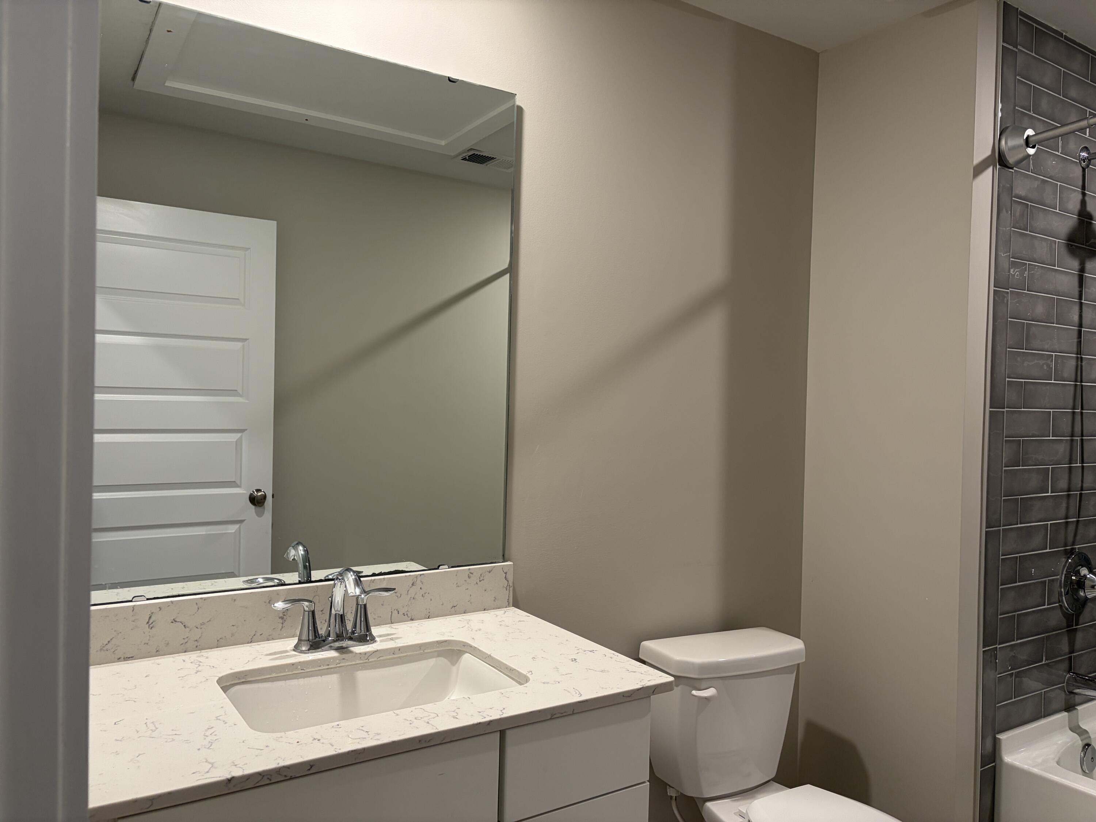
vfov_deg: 53.1
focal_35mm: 26
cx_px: 548
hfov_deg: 67.3
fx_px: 823
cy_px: 411
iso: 125
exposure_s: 1/60
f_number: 1.6
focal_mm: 5.96
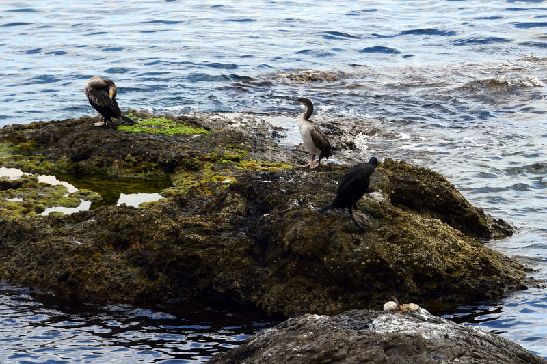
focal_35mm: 158
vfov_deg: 8.7
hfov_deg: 13.0
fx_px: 2392
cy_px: 182
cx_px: 274
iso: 400
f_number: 10
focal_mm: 105
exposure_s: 1/320
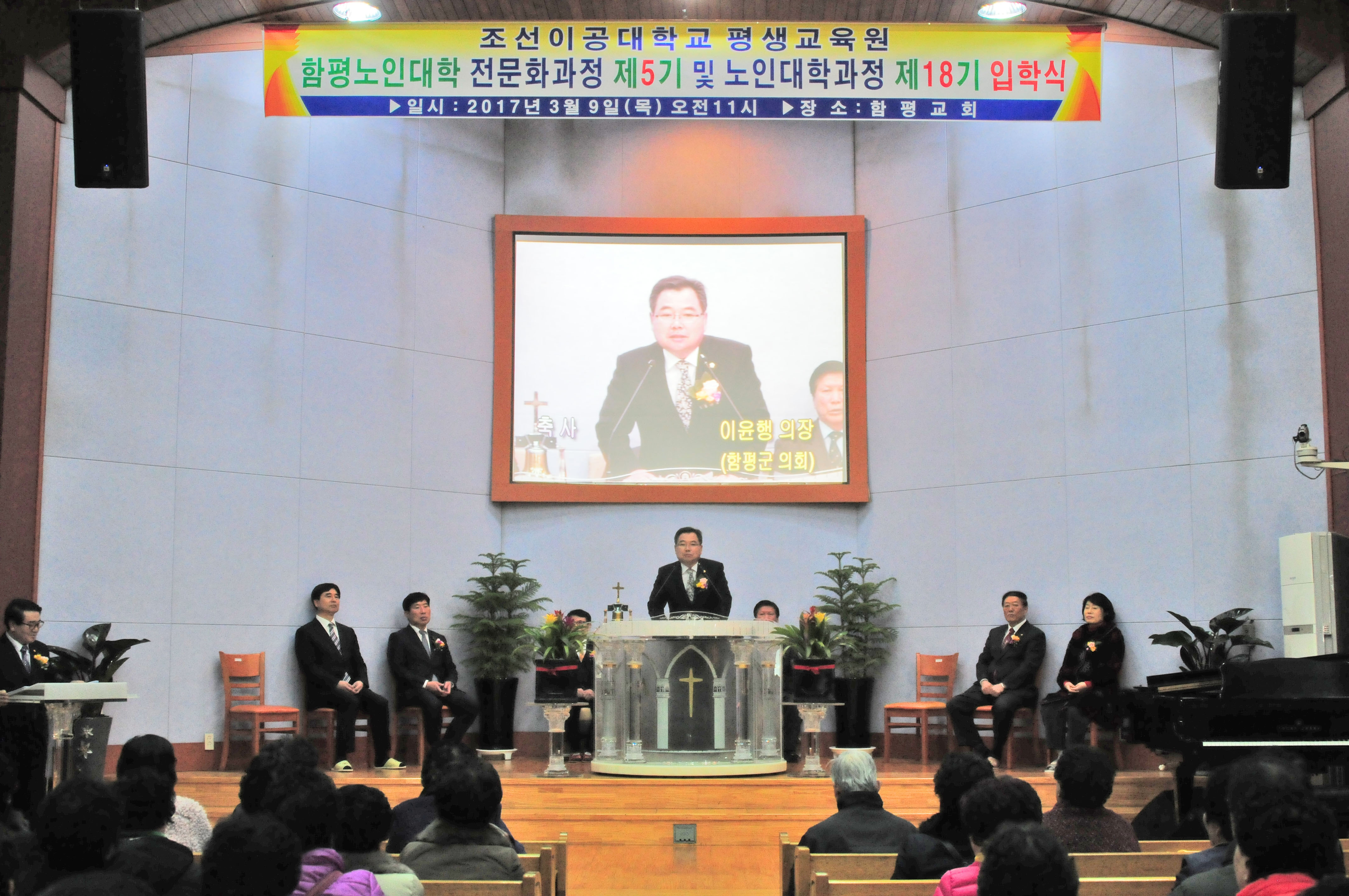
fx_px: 1796
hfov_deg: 41.2
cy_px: 448
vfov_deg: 28.0
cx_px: 674
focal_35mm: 48
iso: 1000
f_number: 3.5
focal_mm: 32
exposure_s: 1/250
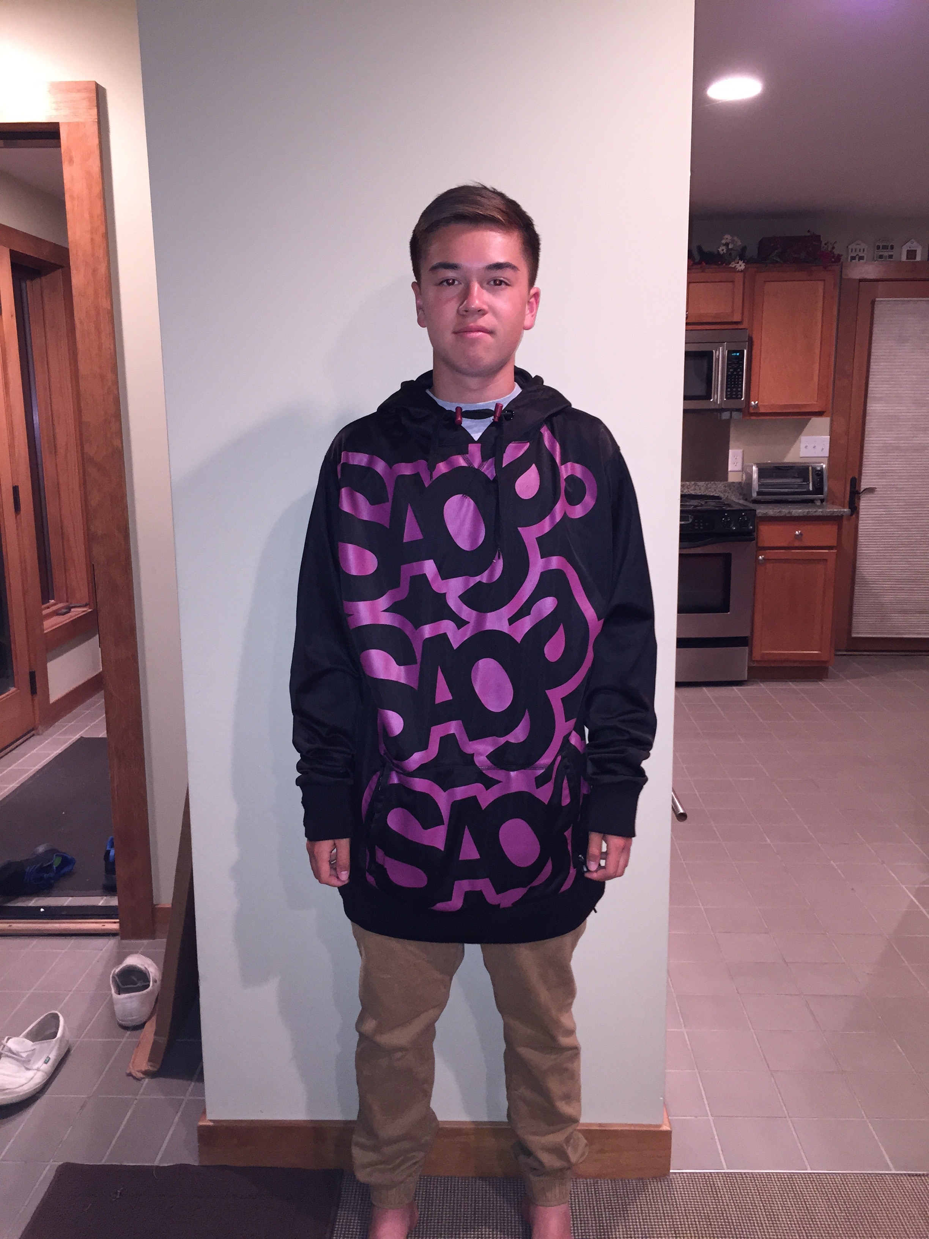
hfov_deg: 48.2
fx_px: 1038
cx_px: 464
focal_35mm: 29
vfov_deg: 61.7
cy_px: 620
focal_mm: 4.15
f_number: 2.2
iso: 125
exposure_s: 1/16
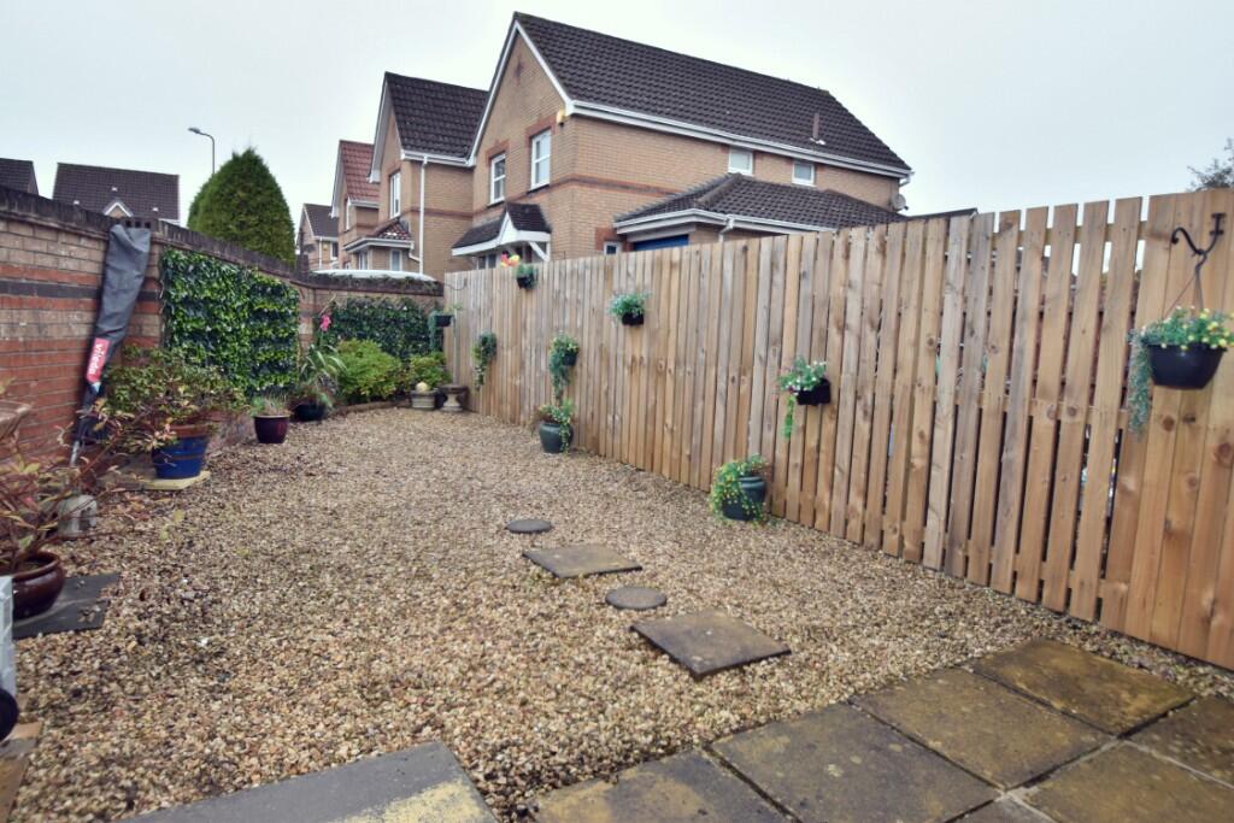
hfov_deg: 81.2
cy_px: 412
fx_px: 720
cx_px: 617
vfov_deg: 59.5
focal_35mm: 21
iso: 100
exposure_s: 1/80
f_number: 4.5
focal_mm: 14
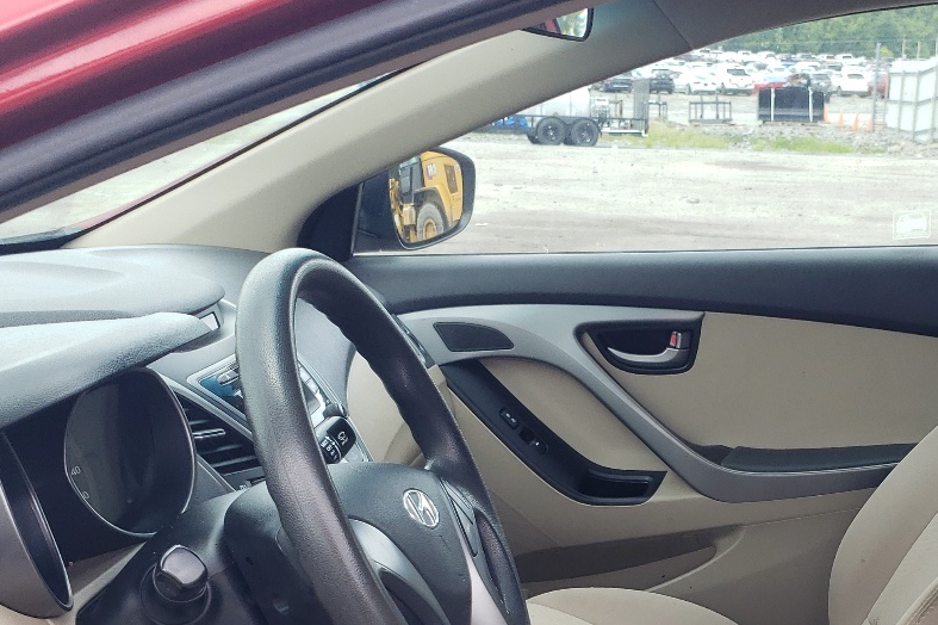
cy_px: 712
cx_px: 673
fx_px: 1432
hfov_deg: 35.6
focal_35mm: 55
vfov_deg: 22.9
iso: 50
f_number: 1.5
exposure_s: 1/400
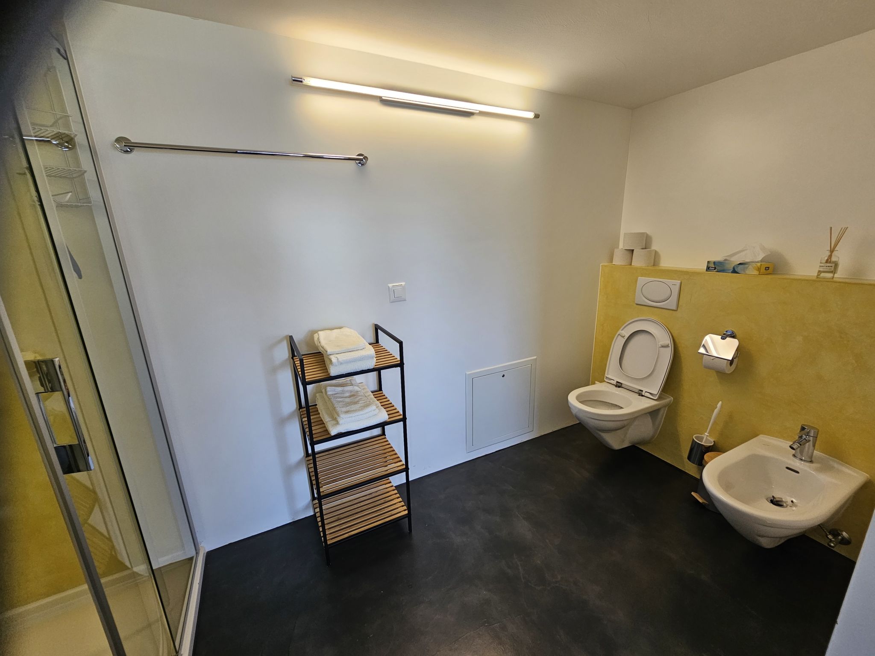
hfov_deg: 106.2
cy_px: 328
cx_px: 438
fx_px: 329
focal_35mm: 13
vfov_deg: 89.9
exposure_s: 1/70.8
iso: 125
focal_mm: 2.2
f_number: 2.2
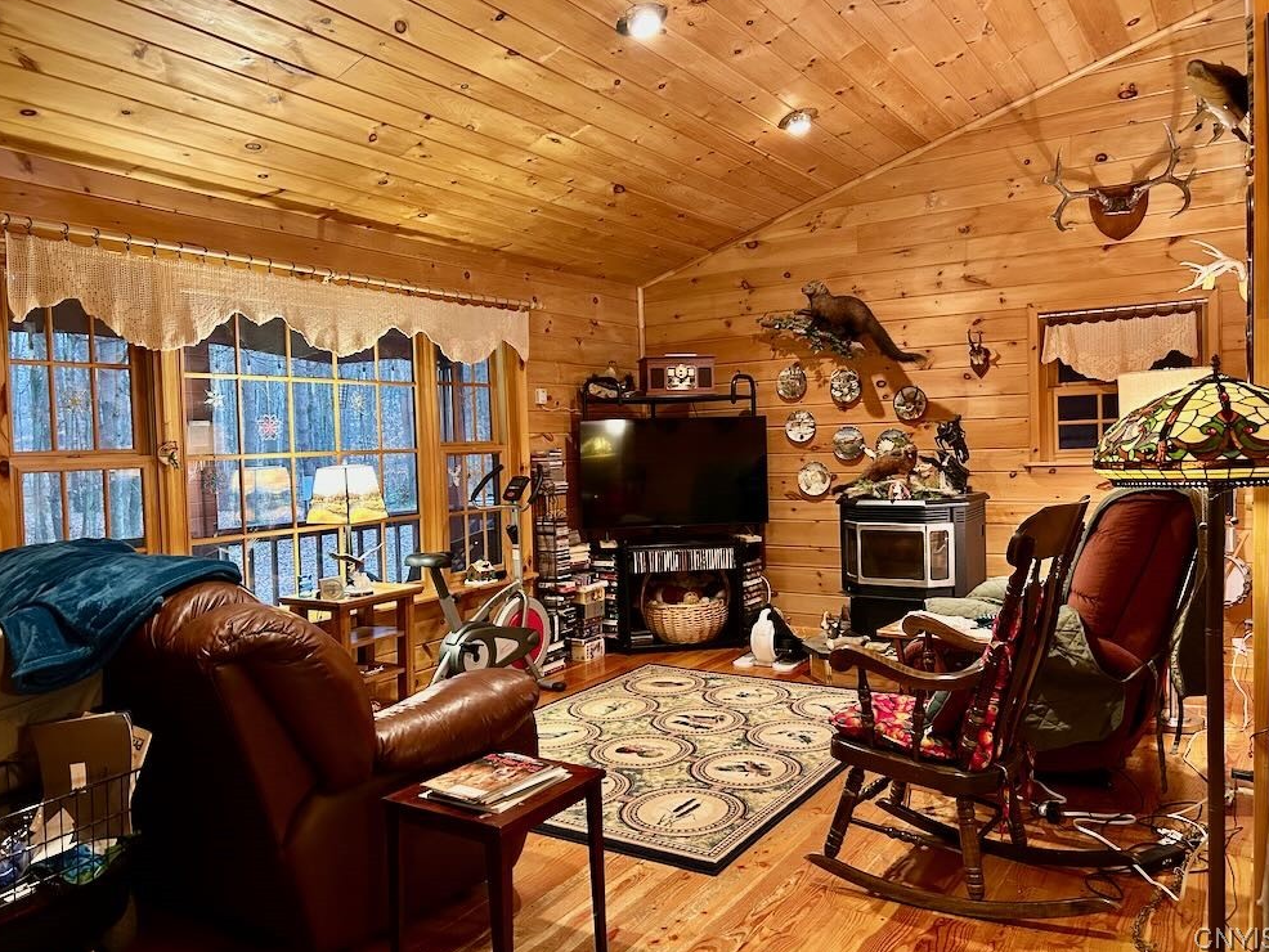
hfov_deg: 65.3
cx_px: 625
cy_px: 473
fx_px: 990
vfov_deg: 51.4
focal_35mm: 27
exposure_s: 1/40
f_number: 1.5
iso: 400
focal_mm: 5.7
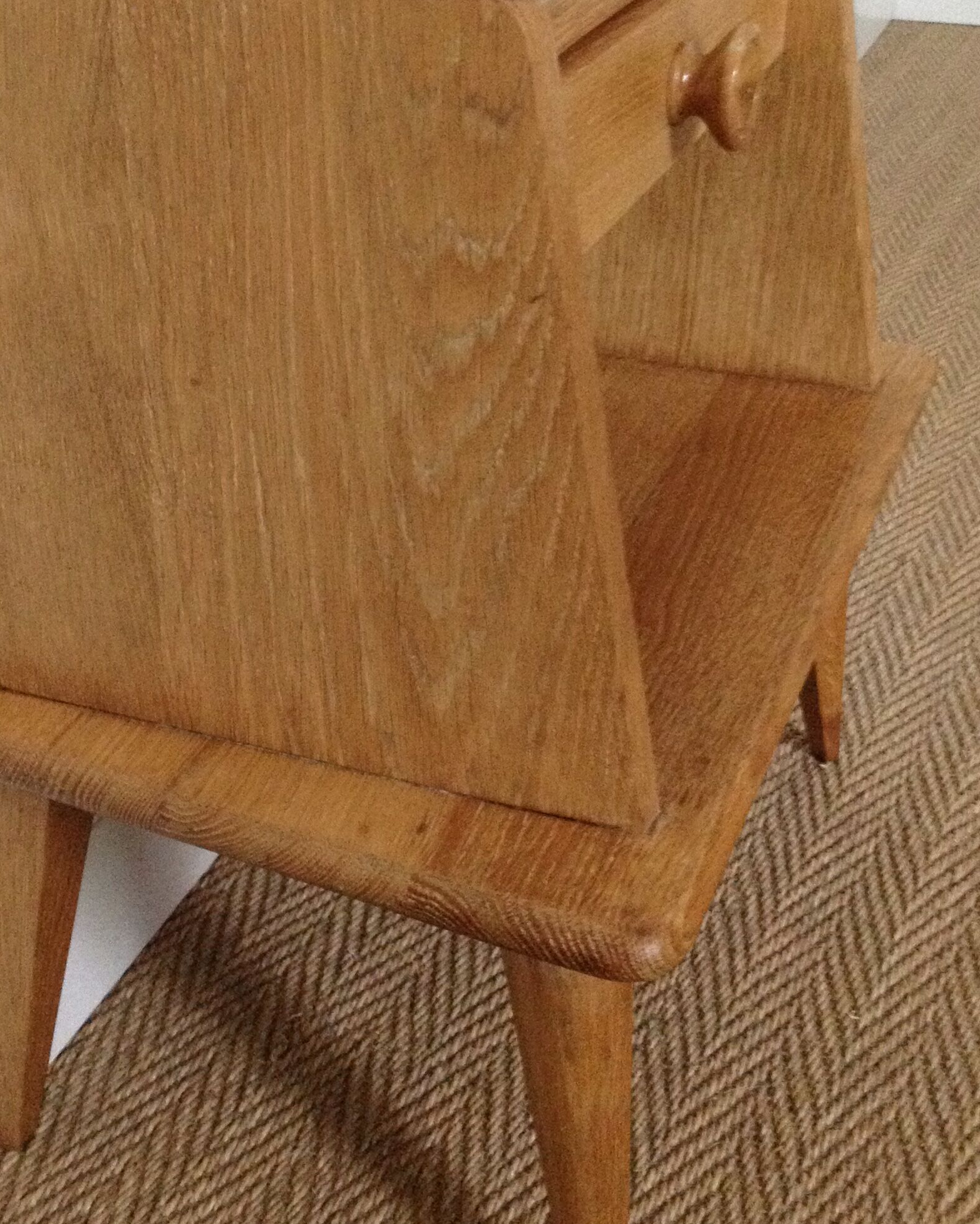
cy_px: 551
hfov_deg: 26.6
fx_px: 2066
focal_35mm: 57
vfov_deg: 33.0
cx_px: 374
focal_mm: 4.28
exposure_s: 1/15
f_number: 2.4
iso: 320
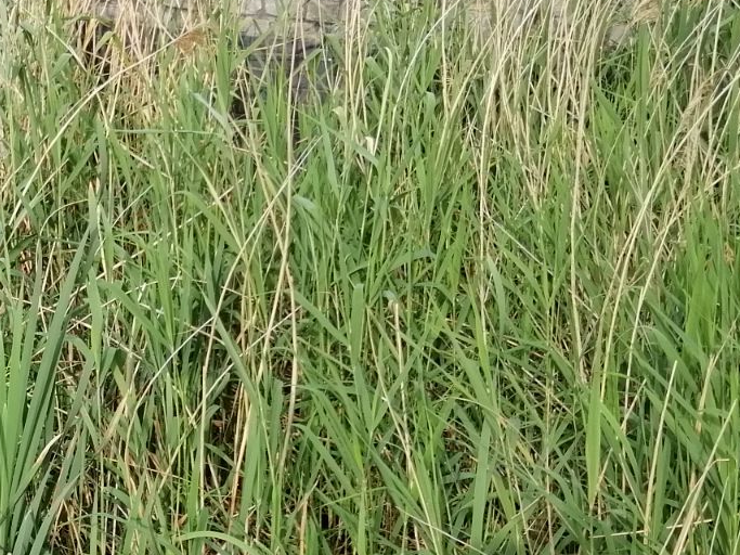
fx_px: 1731
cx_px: 8
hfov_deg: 23.2
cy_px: 452
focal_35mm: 81
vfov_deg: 18.0
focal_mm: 3.95
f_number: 1.8
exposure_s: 1/543
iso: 50
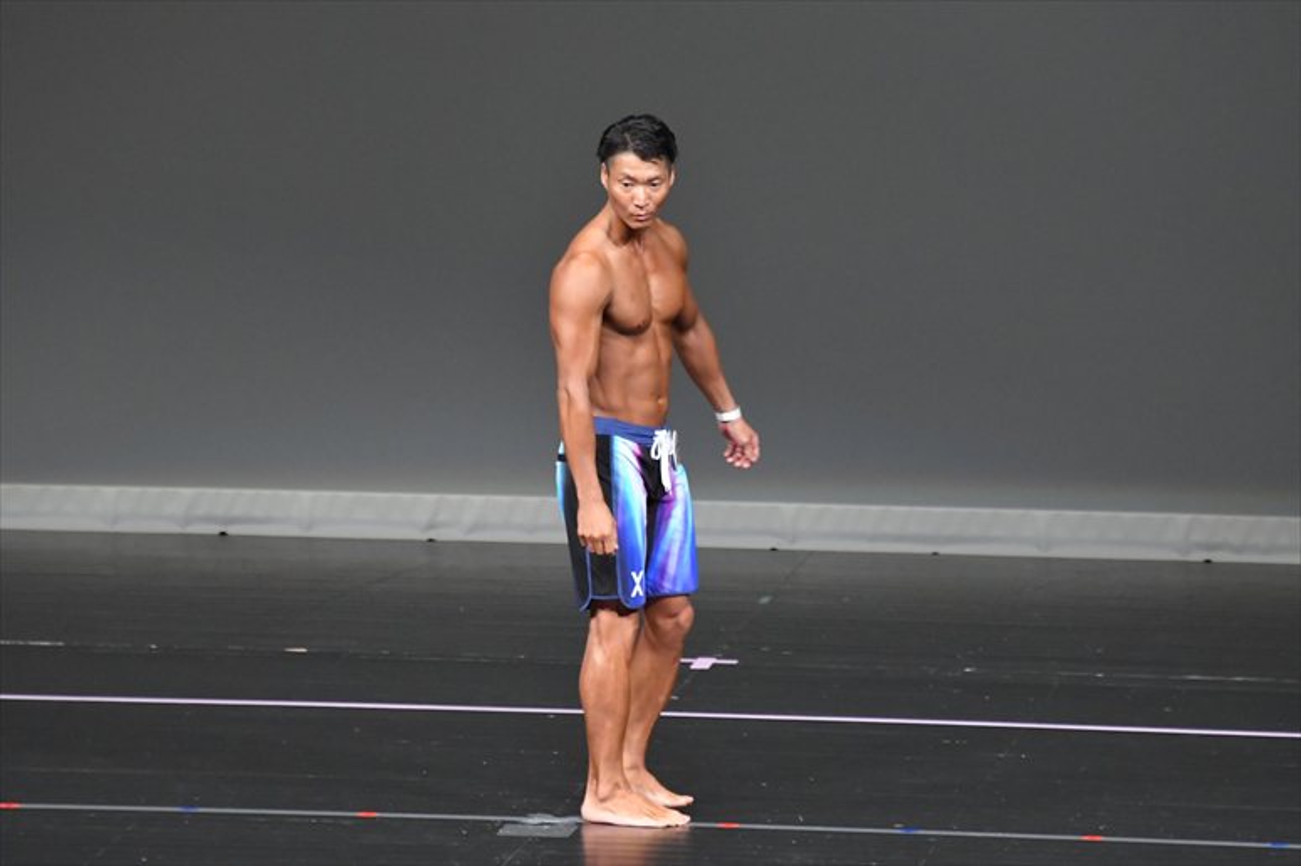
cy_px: 433
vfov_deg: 4.4
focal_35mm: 315
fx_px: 11378
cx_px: 650
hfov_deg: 6.5
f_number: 5.6
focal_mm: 210
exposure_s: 1/400
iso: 5000
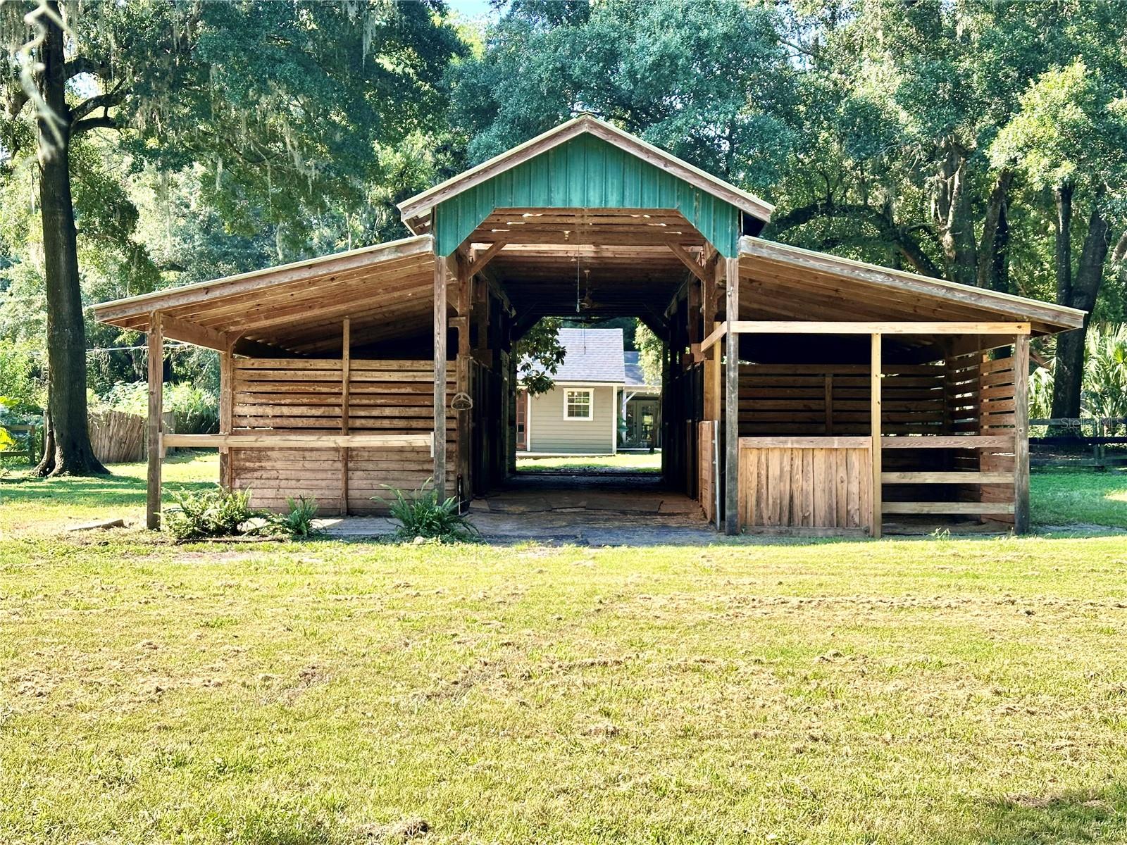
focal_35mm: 48
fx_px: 1563
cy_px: 422
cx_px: 564
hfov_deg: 39.7
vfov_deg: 30.3
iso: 64
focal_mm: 6.86
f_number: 1.78
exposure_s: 1/843
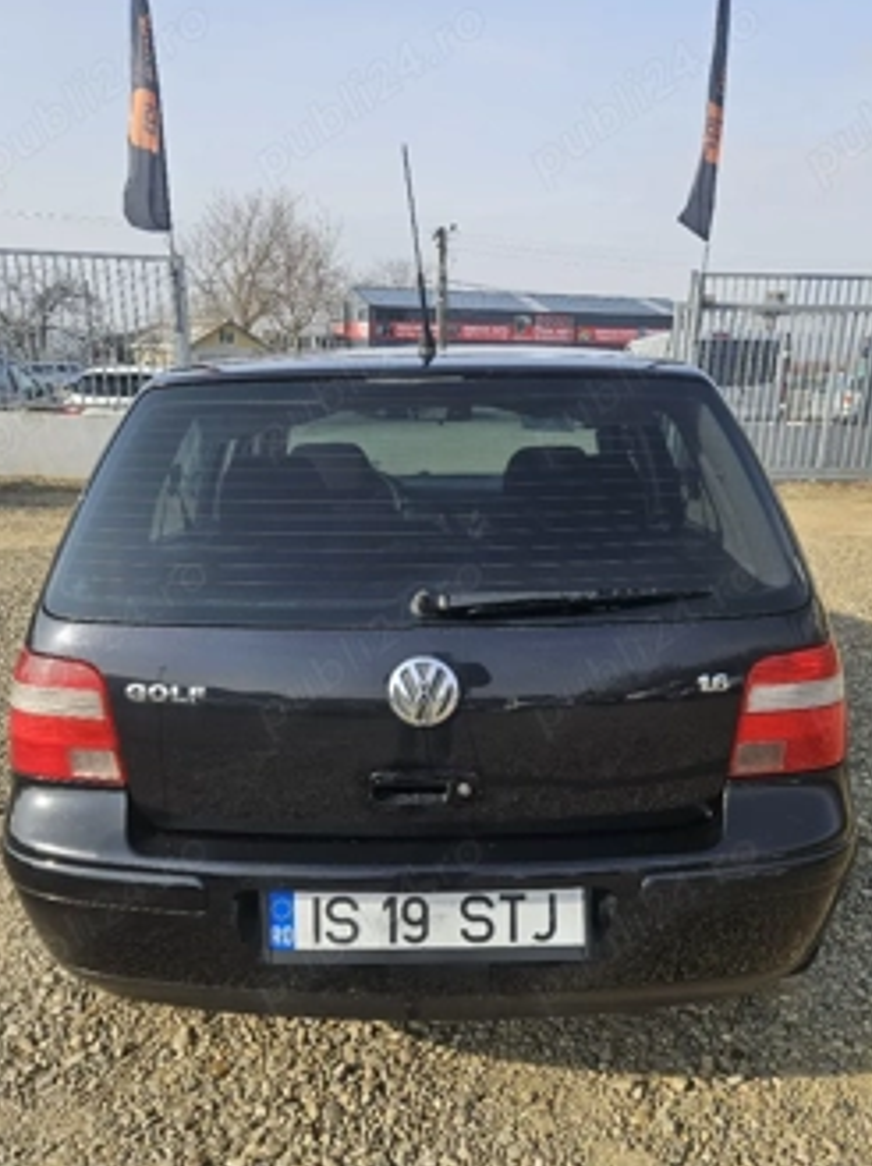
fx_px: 942
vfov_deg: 63.0
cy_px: 688
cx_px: 440
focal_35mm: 28
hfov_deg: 49.7
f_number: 1.8
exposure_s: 1/1429
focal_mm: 5.4
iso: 40
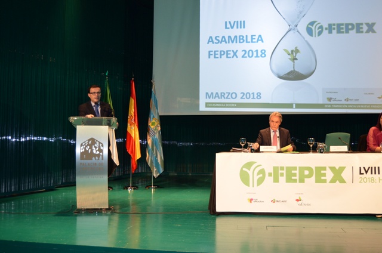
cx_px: 191
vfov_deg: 39.8
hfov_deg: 57.3
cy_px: 126
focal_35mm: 33
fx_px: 349
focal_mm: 22
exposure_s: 1/60
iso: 900
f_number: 3.5
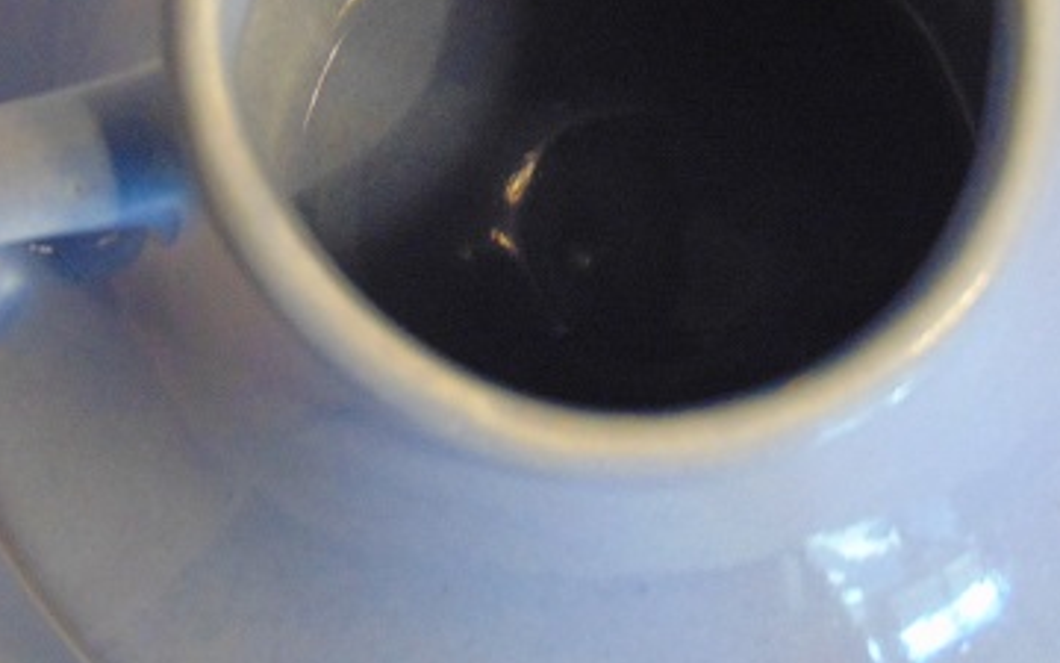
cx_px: 562
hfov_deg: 18.4
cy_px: 215
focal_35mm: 113
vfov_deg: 11.6
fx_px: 3264
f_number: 3.6
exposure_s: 1/50
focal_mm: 10.8
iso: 320
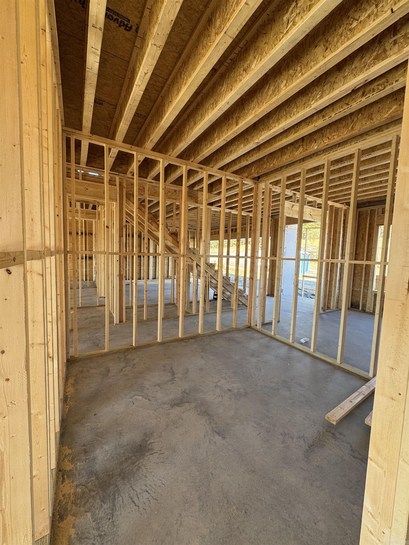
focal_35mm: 14
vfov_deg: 102.1
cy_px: 272
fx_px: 221
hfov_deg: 85.7
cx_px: 204
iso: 64
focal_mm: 2.22
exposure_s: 1/99
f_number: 2.2
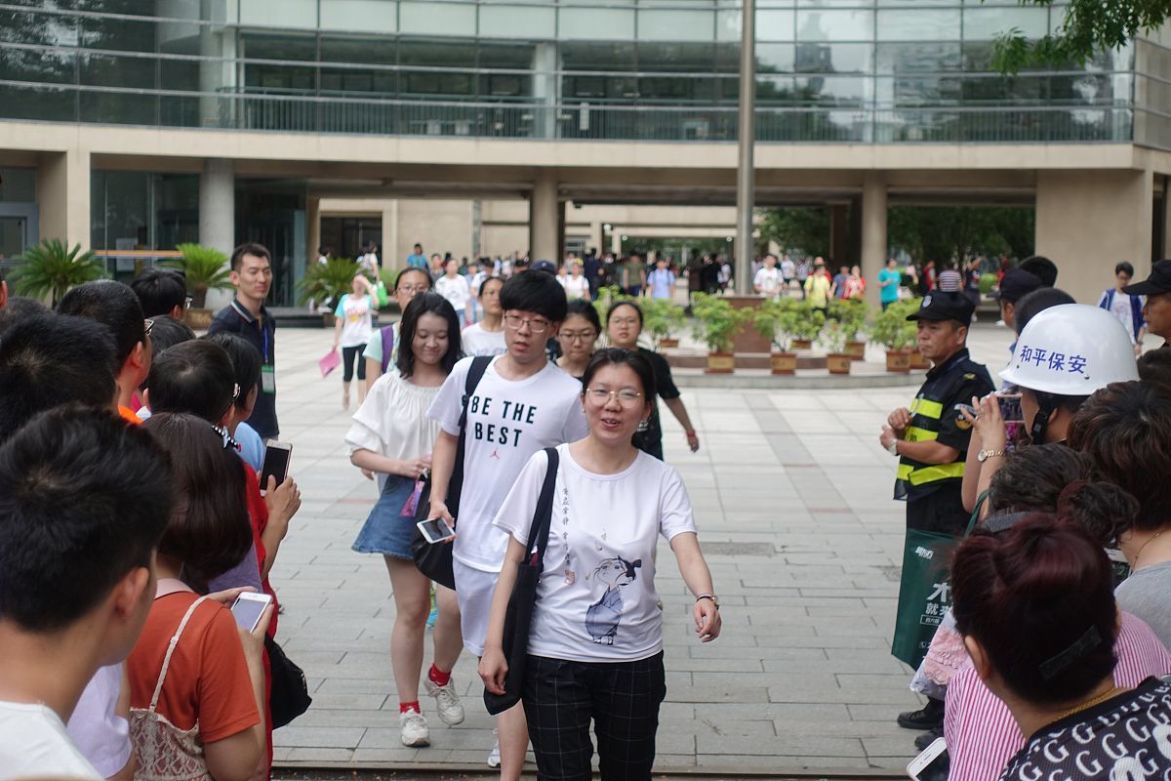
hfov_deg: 28.8
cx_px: 586
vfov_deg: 19.5
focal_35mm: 70
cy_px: 390
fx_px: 2277
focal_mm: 25.7
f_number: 2.8
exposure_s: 1/250
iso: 125
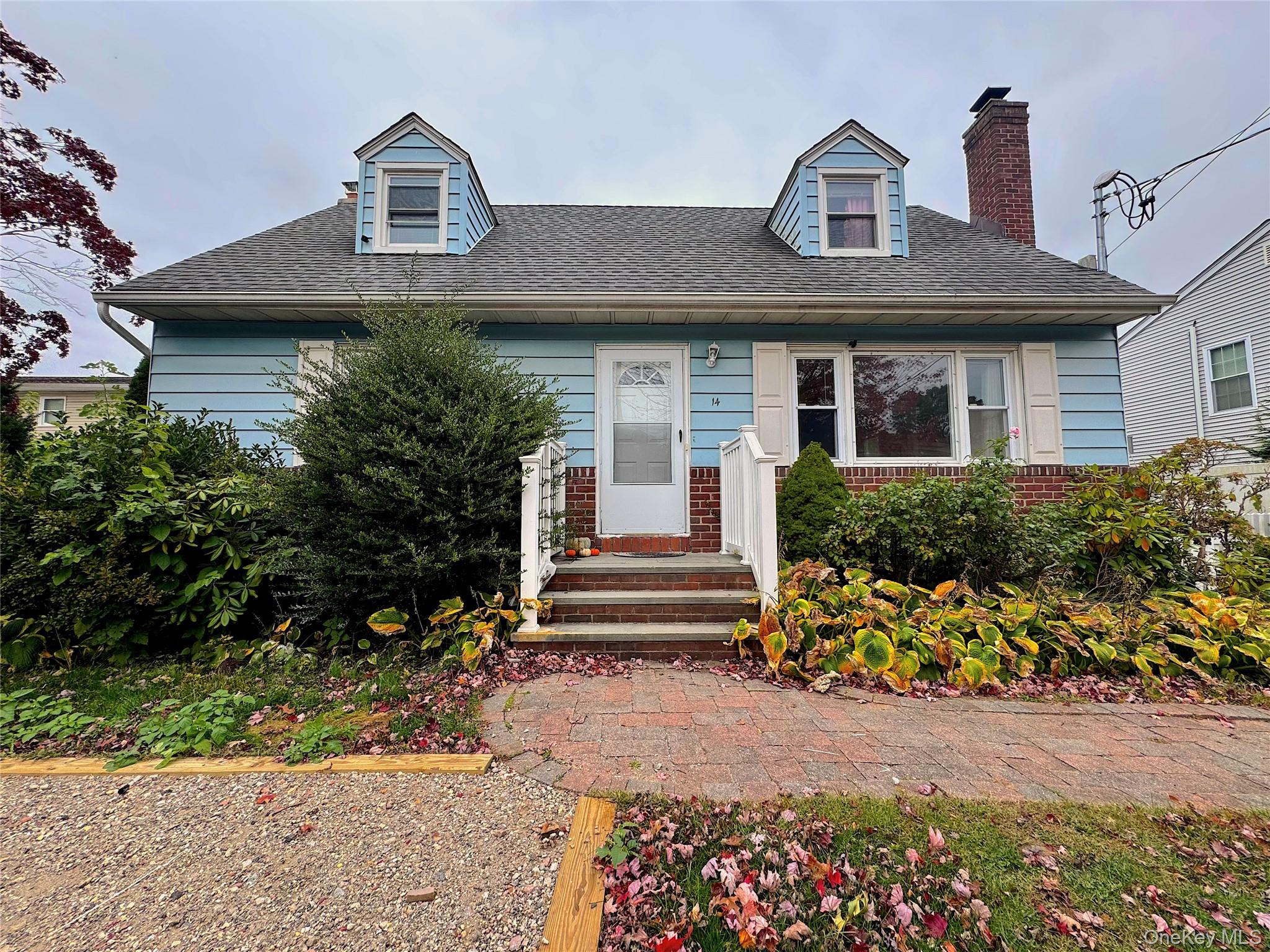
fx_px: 514
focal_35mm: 14
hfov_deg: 102.1
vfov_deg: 85.7
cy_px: 476
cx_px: 635
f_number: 2.2
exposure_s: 1/338
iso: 40
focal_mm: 2.22
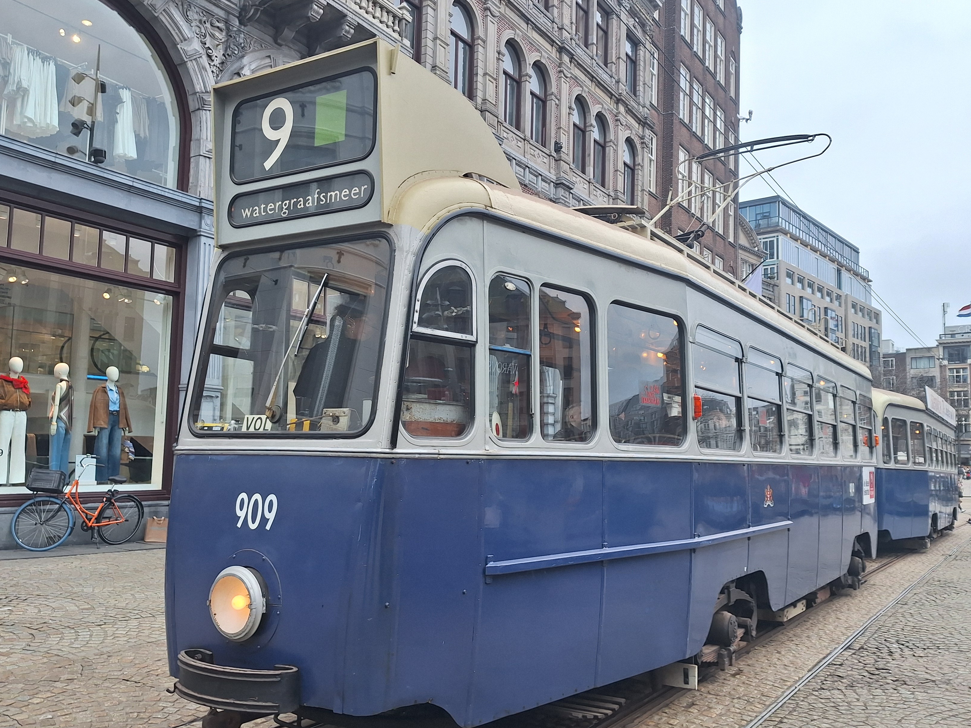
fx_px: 813
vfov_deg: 48.2
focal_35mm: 29
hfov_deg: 61.6
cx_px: 528
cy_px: 385
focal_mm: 5.54
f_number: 1.8
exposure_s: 1/402
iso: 40
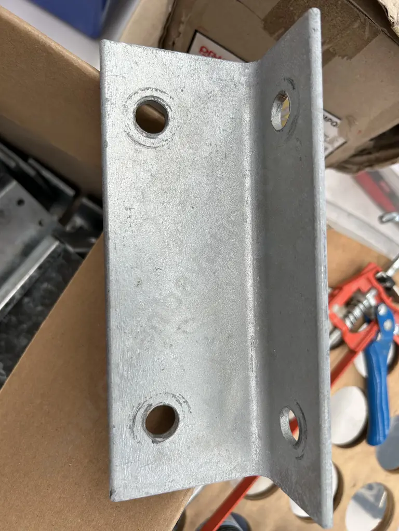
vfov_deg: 67.3
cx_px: 200
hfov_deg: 53.1
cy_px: 266
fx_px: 400
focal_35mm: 26
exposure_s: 1/289
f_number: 1.5
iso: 40
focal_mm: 5.7
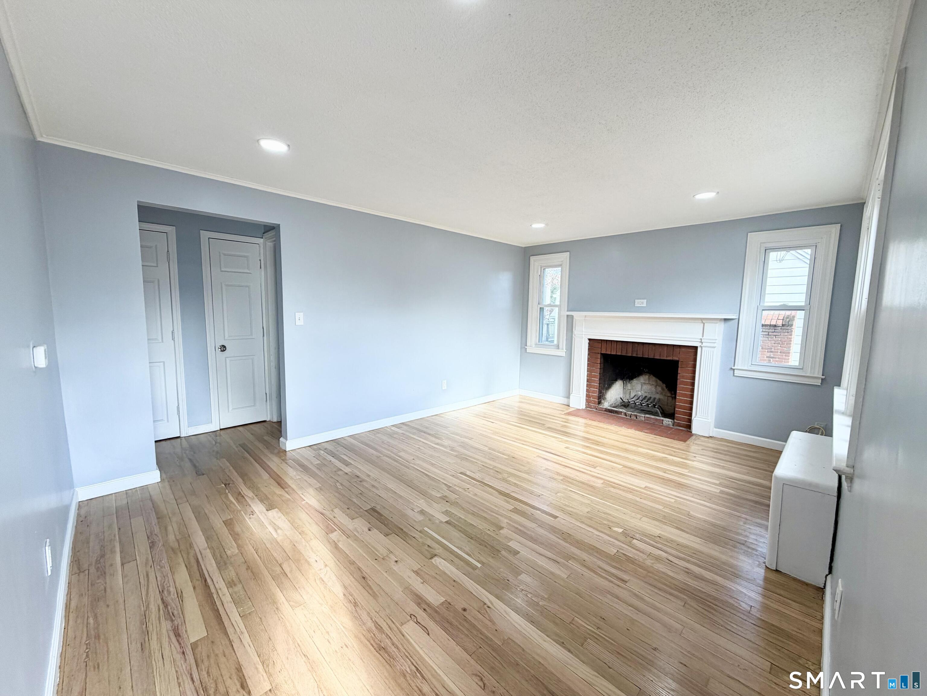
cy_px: 348
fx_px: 375
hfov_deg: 102.1
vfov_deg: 85.7
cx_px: 464
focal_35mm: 14
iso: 50
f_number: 2.2
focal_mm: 2.22
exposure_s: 1/120
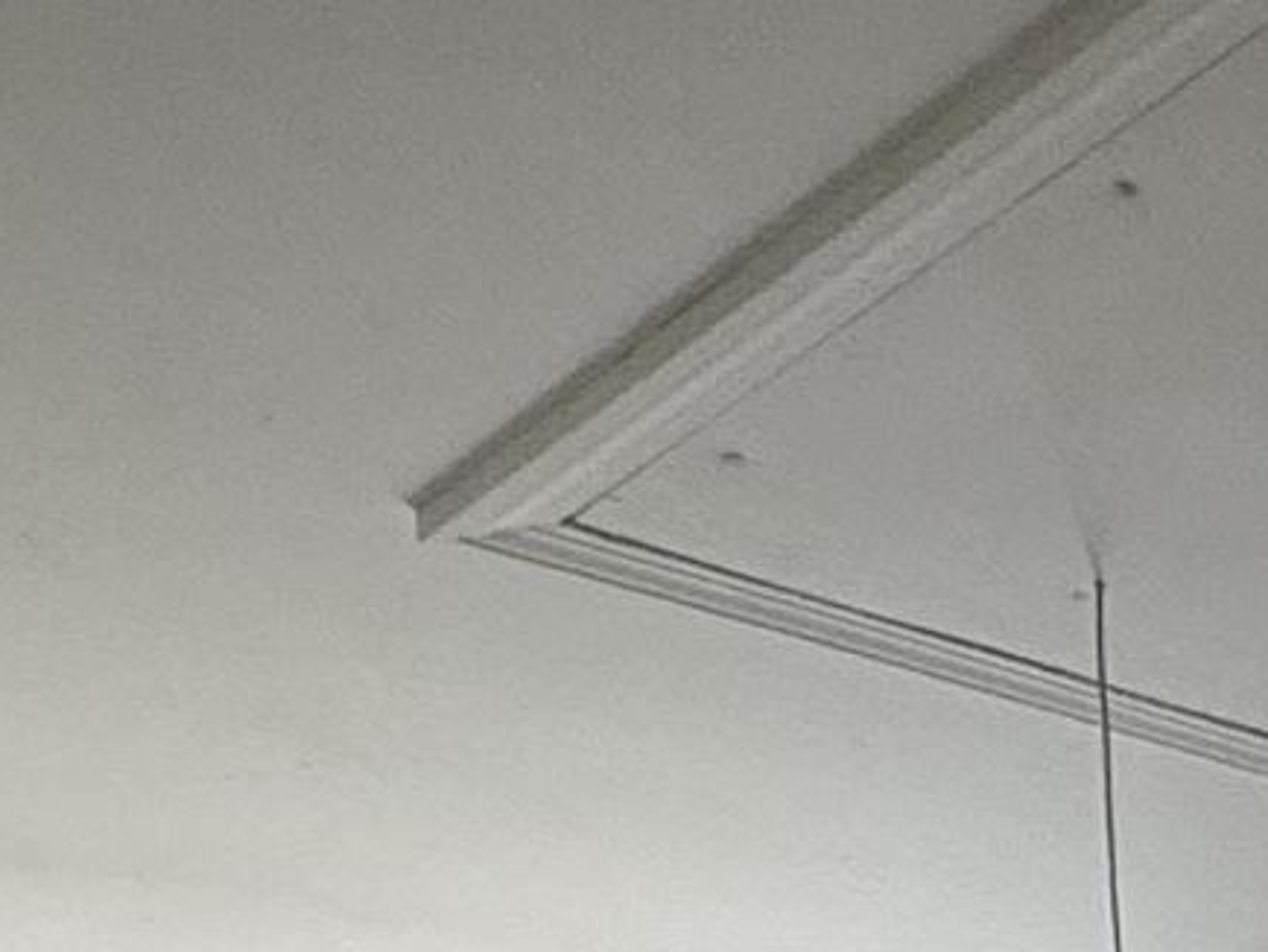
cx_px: 1721
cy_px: 2780
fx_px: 3628
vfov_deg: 10.7
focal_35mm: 99
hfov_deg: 18.3
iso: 200
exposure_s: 1/120
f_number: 2.2
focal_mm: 2.22
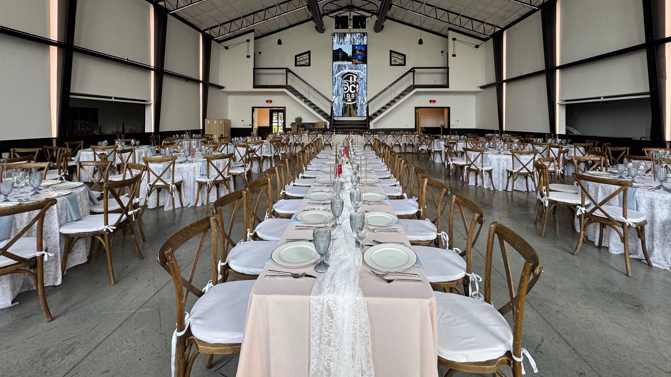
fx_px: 285
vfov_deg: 64.9
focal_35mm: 16
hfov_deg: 99.4
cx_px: 341
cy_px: 119
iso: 160
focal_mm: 2.22
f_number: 2.2
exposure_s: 1/100
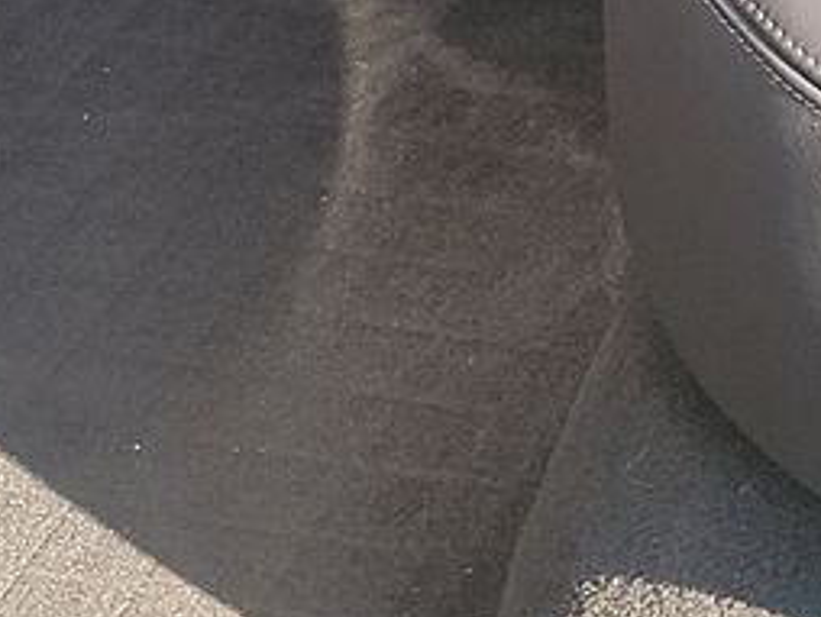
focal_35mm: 151
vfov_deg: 8.6
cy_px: -1072
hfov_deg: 12.2
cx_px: 1403
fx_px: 3585
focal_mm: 6.7
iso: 88
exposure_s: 1/119
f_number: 1.8
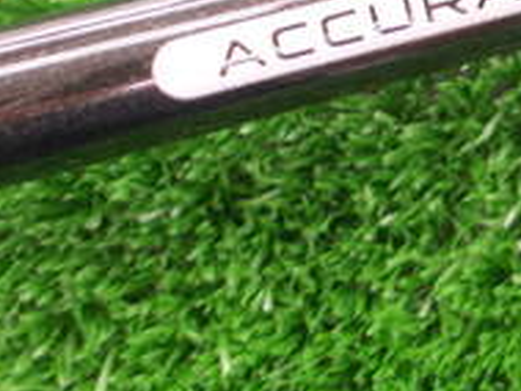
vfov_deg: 16.5
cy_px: 3
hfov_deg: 20.5
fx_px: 1325
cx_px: 659
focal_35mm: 88
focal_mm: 4.6
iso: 200
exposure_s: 1/8
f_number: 3.2
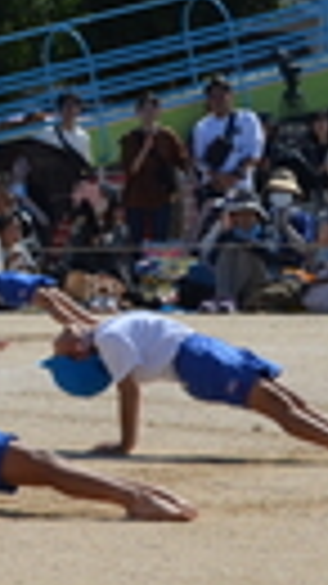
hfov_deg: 4.1
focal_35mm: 281
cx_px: -950
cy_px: 216
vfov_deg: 7.7
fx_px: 4350
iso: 100
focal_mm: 36
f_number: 9
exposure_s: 1/320
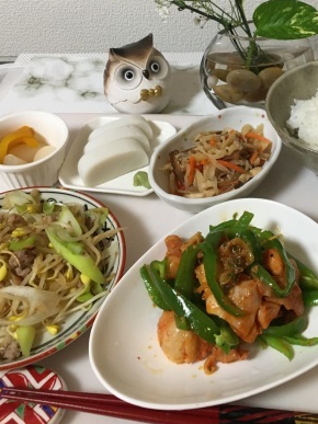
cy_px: 111
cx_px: 209
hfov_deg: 31.9
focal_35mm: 45
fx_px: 551
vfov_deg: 41.0
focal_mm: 4.15
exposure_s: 1/33
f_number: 2.2
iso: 250
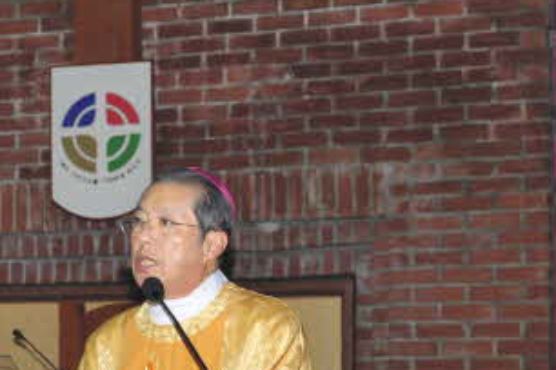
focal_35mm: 160
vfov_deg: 8.6
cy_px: 281
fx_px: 2471
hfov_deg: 12.7
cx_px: 51
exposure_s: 1/60
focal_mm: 70
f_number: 5.6
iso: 200
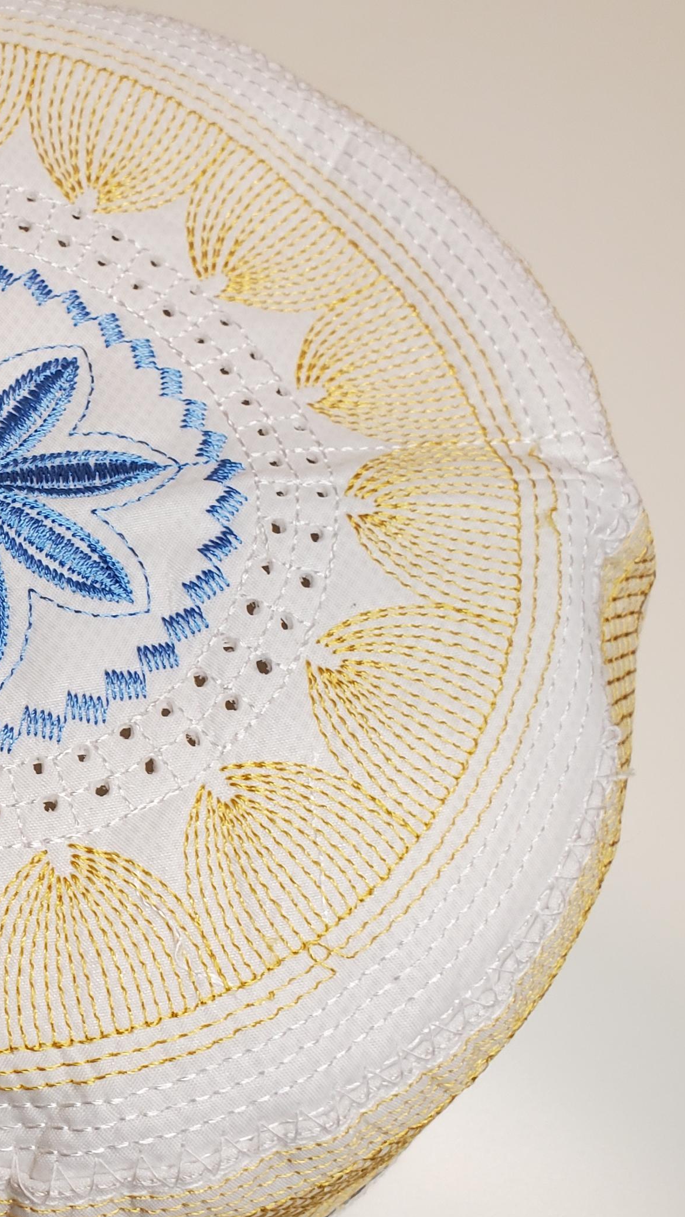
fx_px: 1776
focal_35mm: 55
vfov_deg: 37.8
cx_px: -104
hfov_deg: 20.6
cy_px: 656
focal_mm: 4.3
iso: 100
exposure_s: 1/120
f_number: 2.4
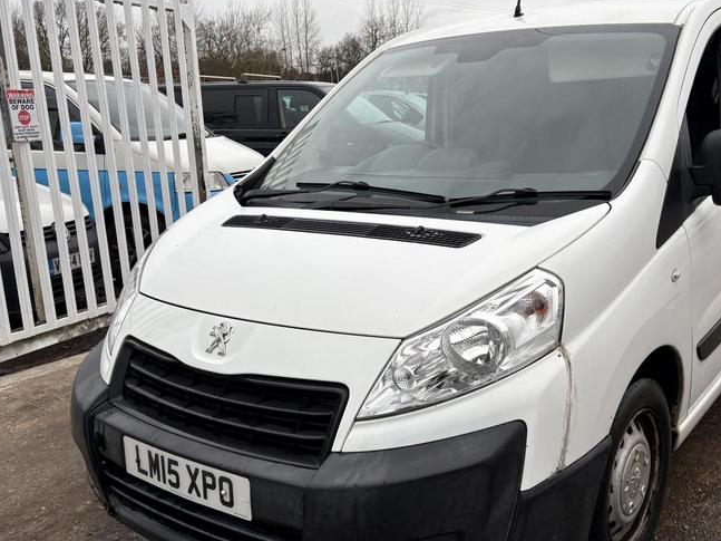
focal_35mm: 36
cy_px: 273
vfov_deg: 39.6
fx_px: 750
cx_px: 464
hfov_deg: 50.7
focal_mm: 5.96
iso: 50
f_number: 1.6
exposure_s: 1/1135
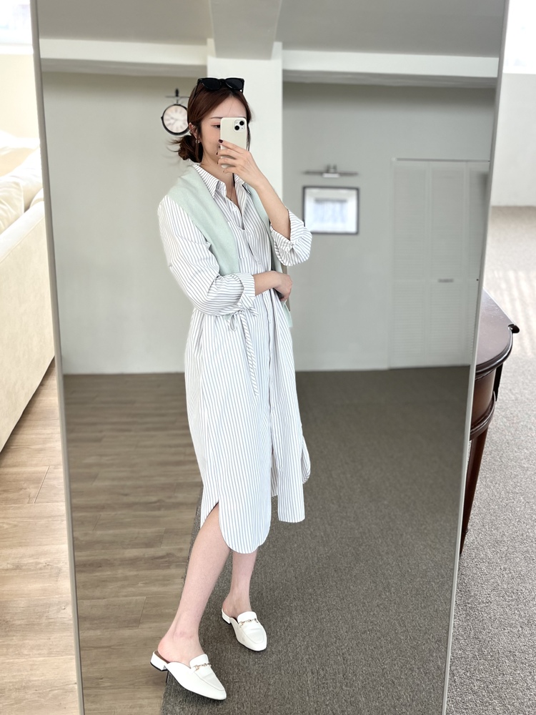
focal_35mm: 26
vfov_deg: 67.3
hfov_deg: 53.1
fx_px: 537
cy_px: 358
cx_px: 268
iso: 80
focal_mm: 5.1
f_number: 1.6
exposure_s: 1/121
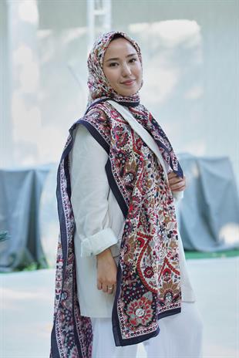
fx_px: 945
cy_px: 179
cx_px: 120
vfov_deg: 21.4
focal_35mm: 95
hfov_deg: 14.4
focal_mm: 95
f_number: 4.5
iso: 500
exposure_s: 1/125
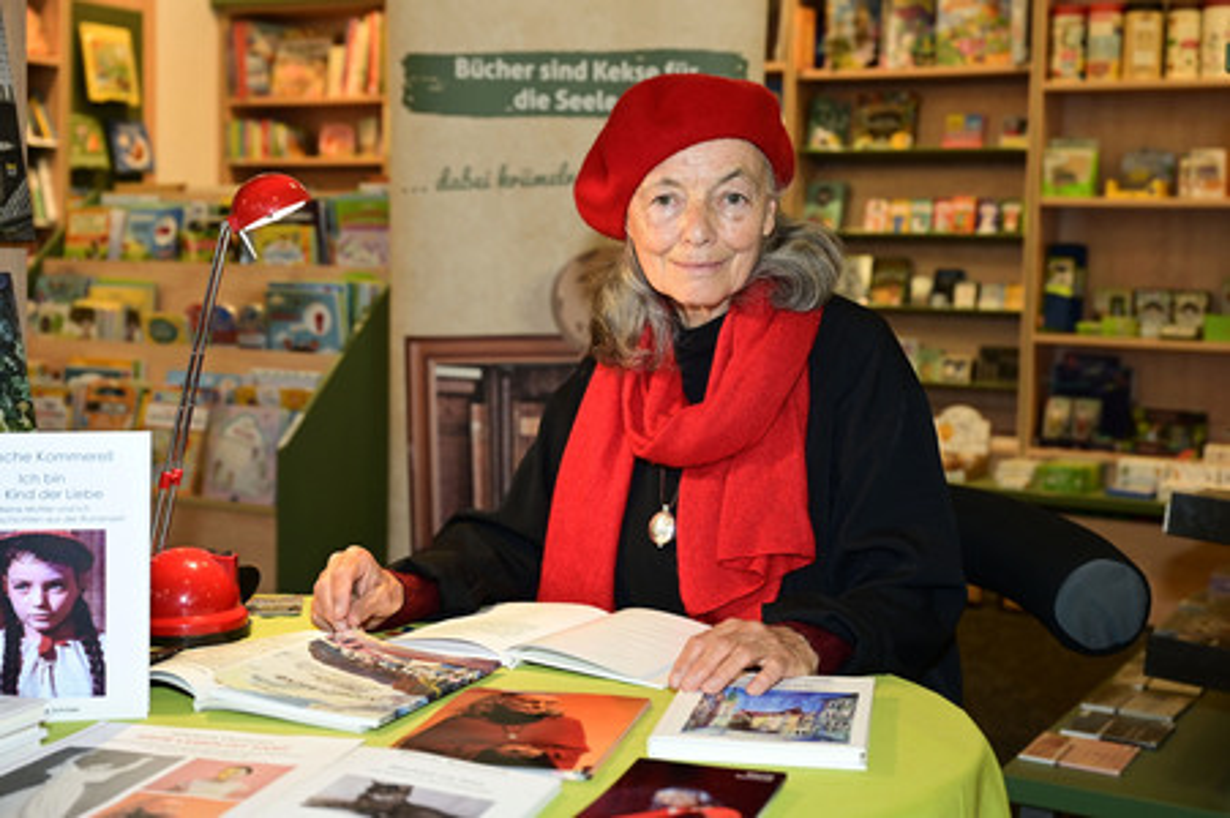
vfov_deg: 31.8
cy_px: 409
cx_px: 615
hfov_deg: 46.4
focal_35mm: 42
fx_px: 1434
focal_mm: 42
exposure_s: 1/160
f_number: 4
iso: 1250
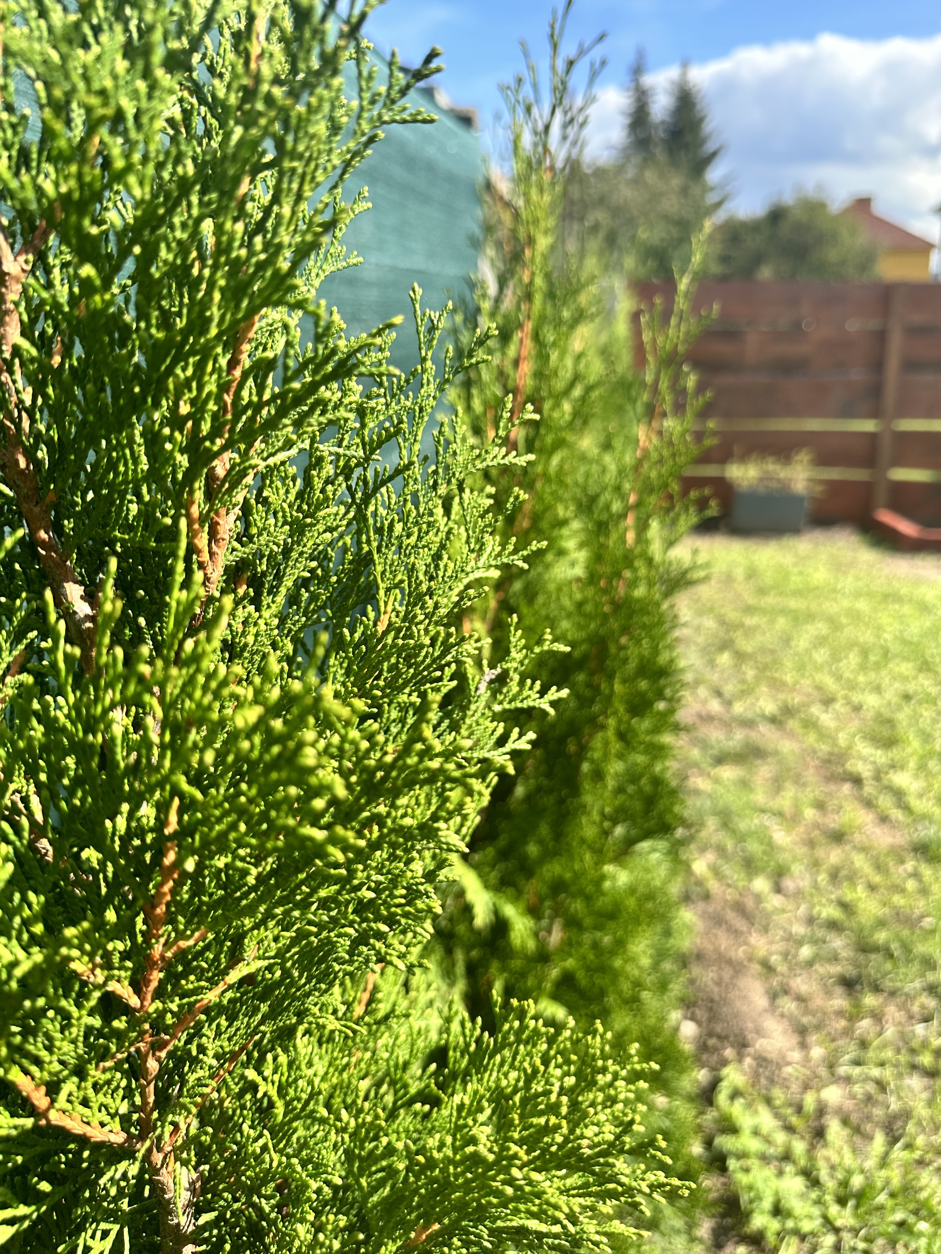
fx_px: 870
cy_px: 627
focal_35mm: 24
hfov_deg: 56.8
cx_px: 470
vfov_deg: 71.6
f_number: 1.78
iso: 80
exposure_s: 1/1357
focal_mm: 6.86
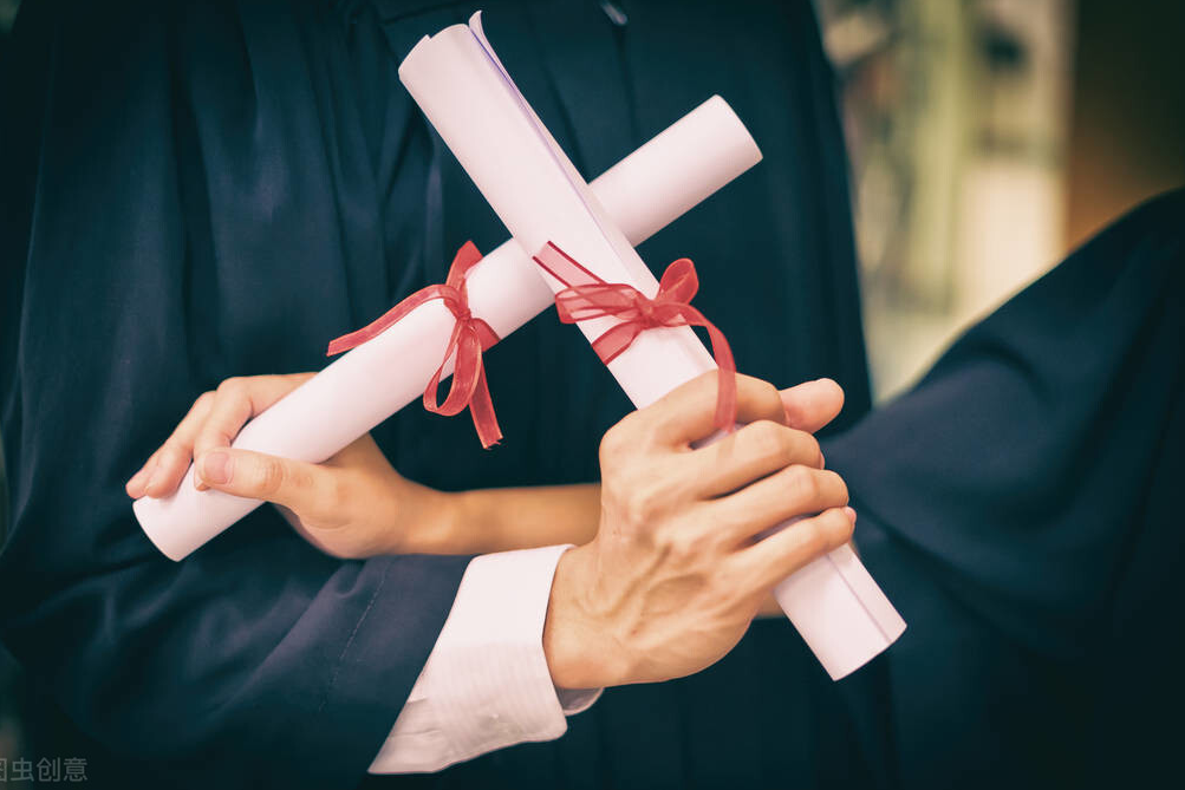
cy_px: 389
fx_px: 1679
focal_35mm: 51
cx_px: 583
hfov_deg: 38.9
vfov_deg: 26.5
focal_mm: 50
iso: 2000
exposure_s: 1/250
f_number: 1.8
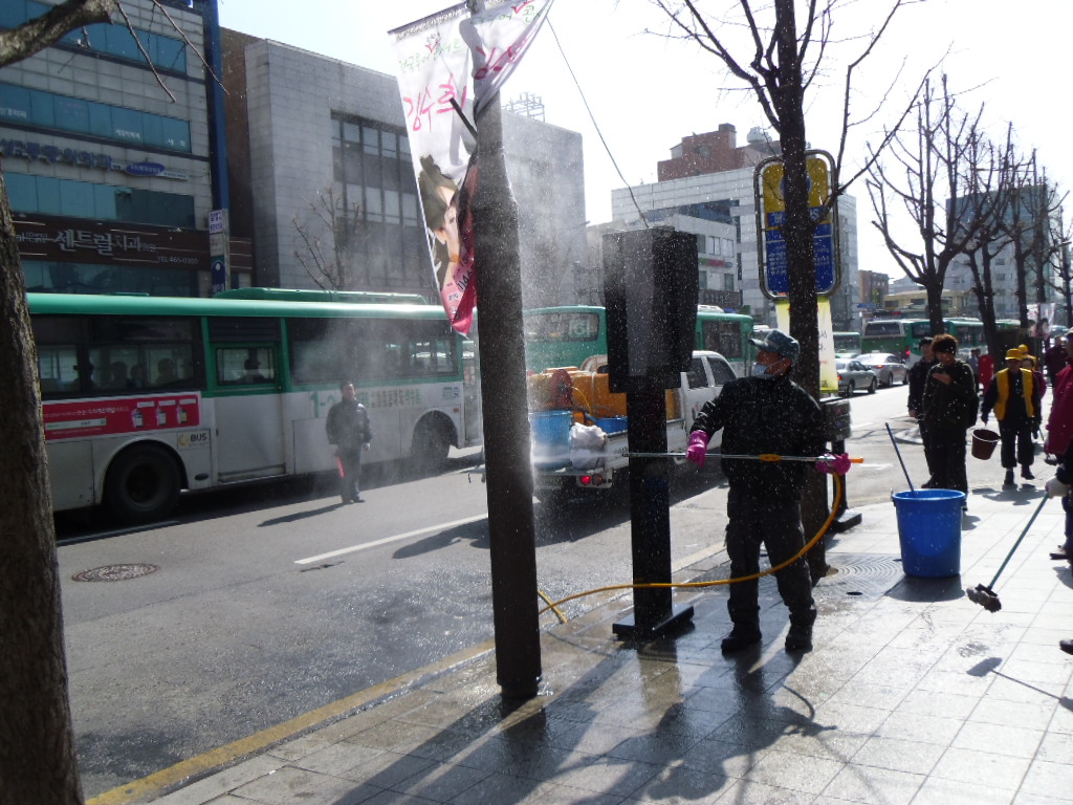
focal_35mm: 31
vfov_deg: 45.4
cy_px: 402
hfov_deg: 58.4
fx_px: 961
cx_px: 536
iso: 80
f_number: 3.3
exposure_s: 1/663
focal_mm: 5.6
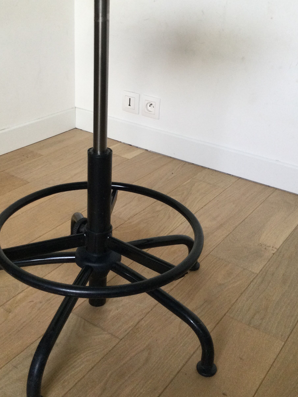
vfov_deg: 44.6
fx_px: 482
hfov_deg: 34.3
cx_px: 128
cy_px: 160
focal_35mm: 42
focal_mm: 3.3
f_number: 2.4
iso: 50
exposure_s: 1/33
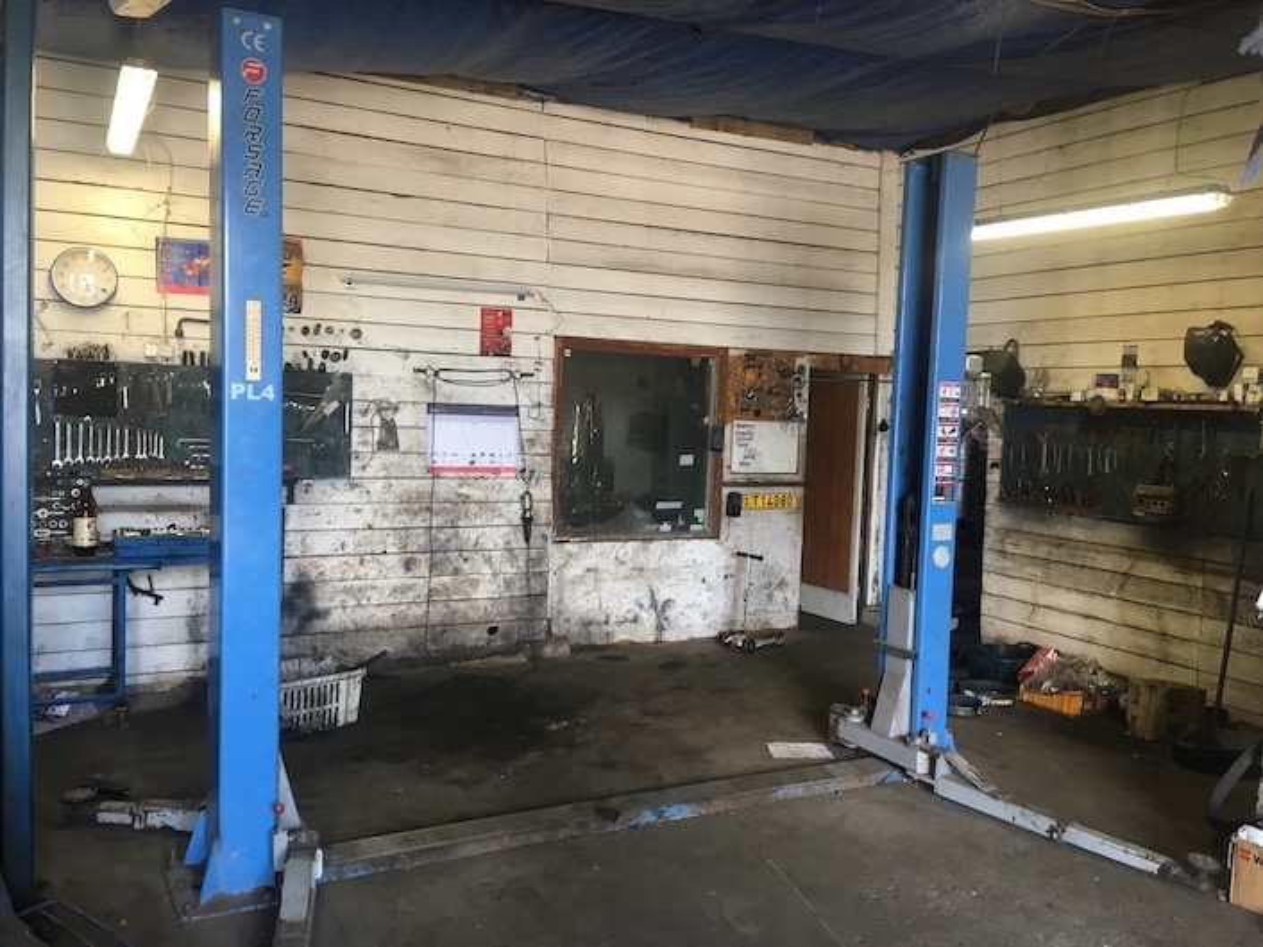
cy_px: 474
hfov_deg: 61.7
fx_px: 1058
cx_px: 632
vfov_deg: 48.2
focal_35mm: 29
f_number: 2.2
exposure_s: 1/33
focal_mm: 4.15
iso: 80
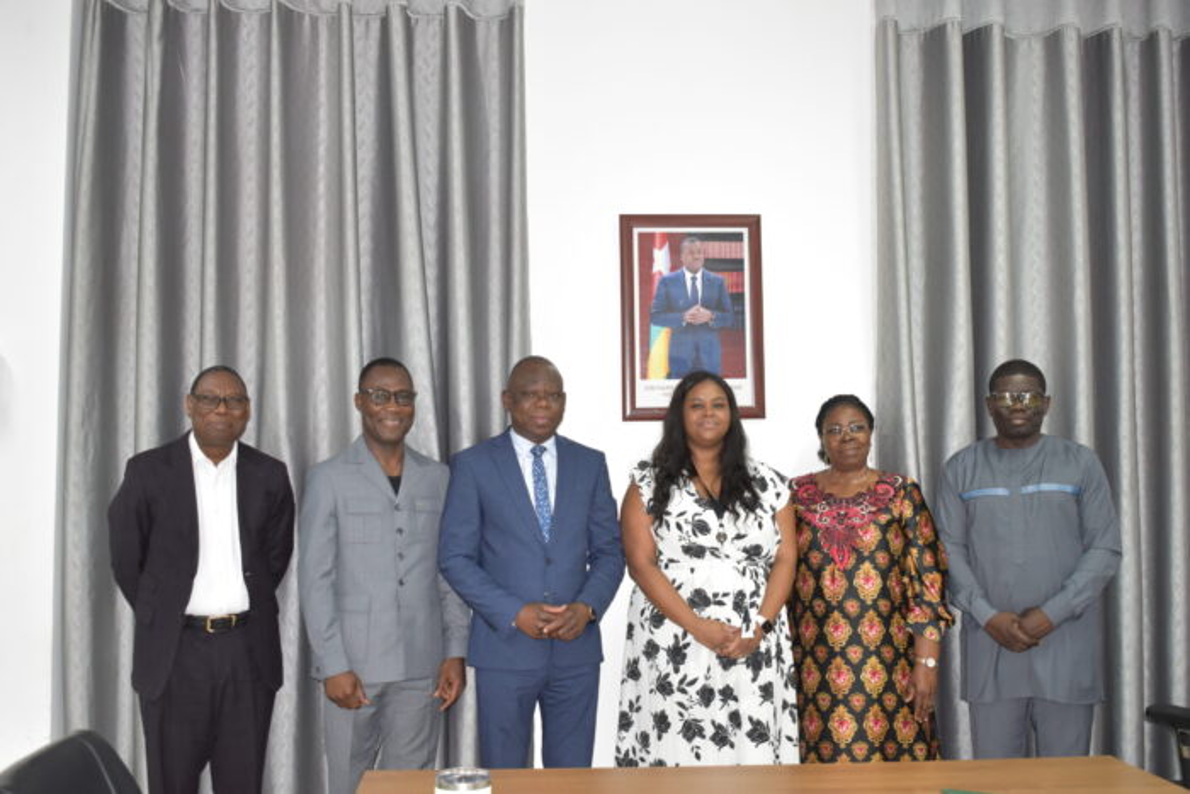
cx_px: 595
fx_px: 1339
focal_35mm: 40
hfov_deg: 47.9
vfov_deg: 33.0
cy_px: 397
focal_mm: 27
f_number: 4
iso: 1000
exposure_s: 1/30
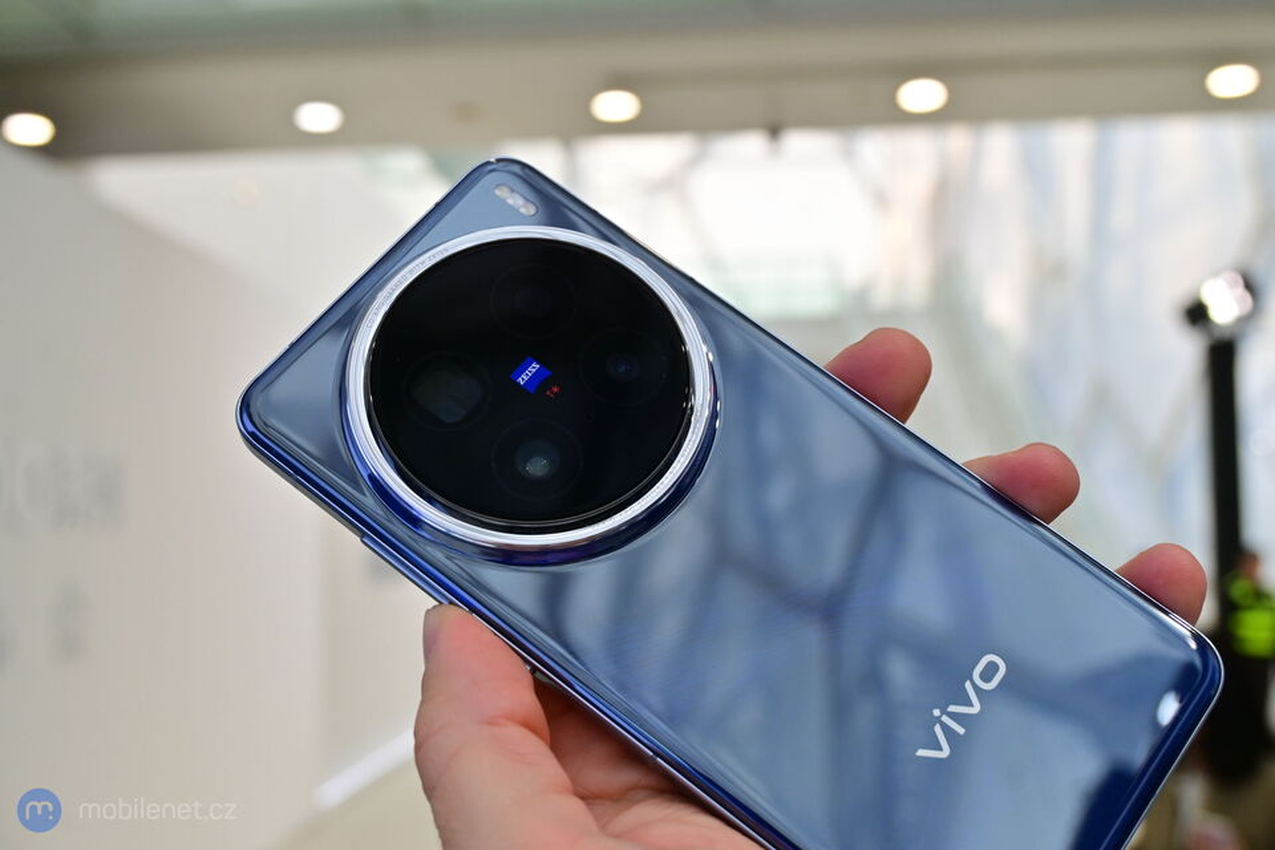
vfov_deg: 31.9
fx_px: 1487
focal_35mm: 42
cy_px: 425
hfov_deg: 46.4
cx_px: 638
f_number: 6.3
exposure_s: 1/160
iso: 320
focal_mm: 28
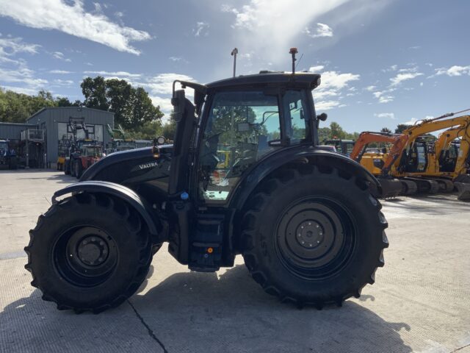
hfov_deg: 61.7
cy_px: 176
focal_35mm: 29
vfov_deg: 48.2
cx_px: 235
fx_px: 394
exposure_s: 1/2667
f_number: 1.8
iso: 16
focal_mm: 3
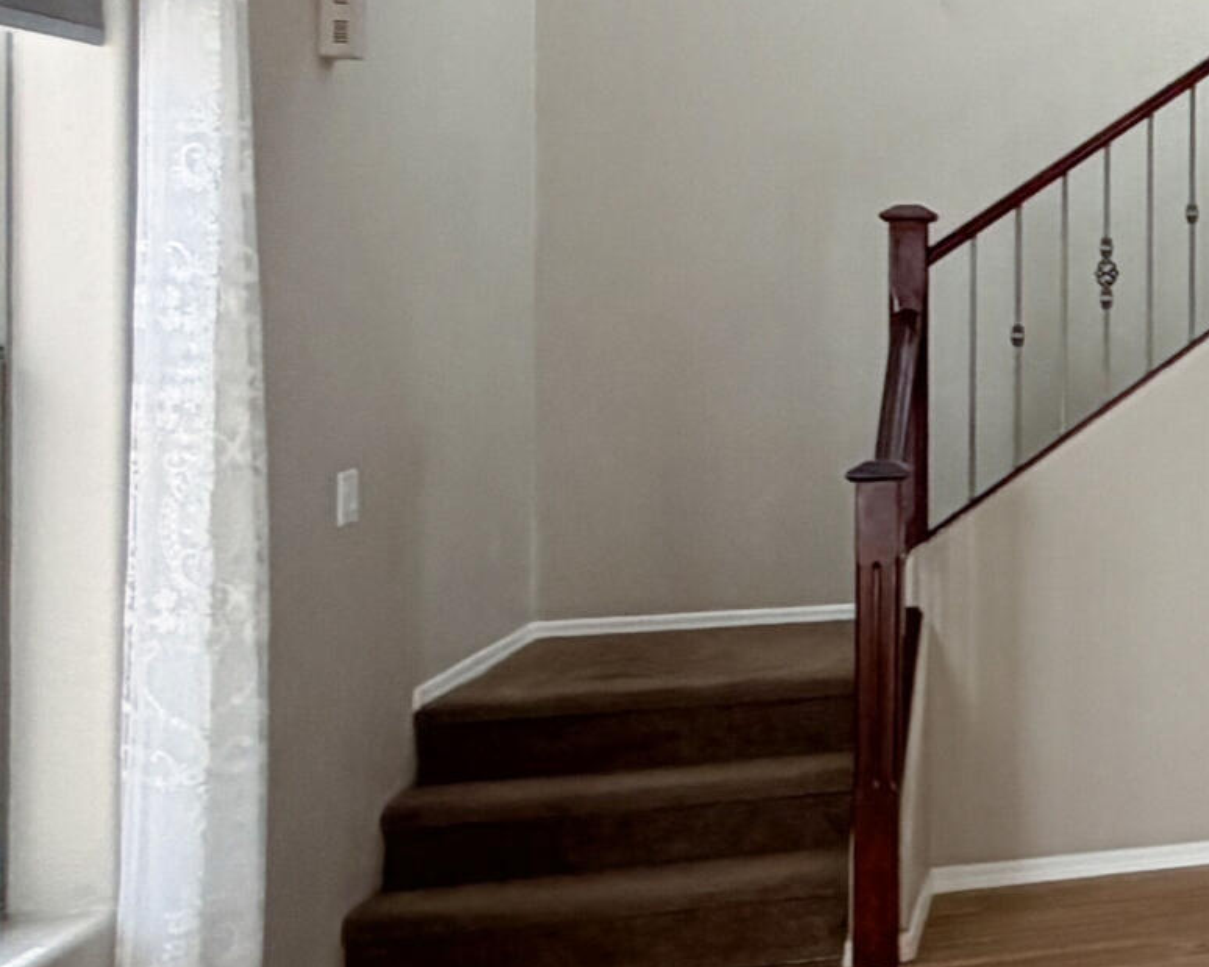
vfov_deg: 28.6
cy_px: 430
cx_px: 2181
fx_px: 1896
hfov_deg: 21.9
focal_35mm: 53
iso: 125
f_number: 2.2
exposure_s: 1/120
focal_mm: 2.22
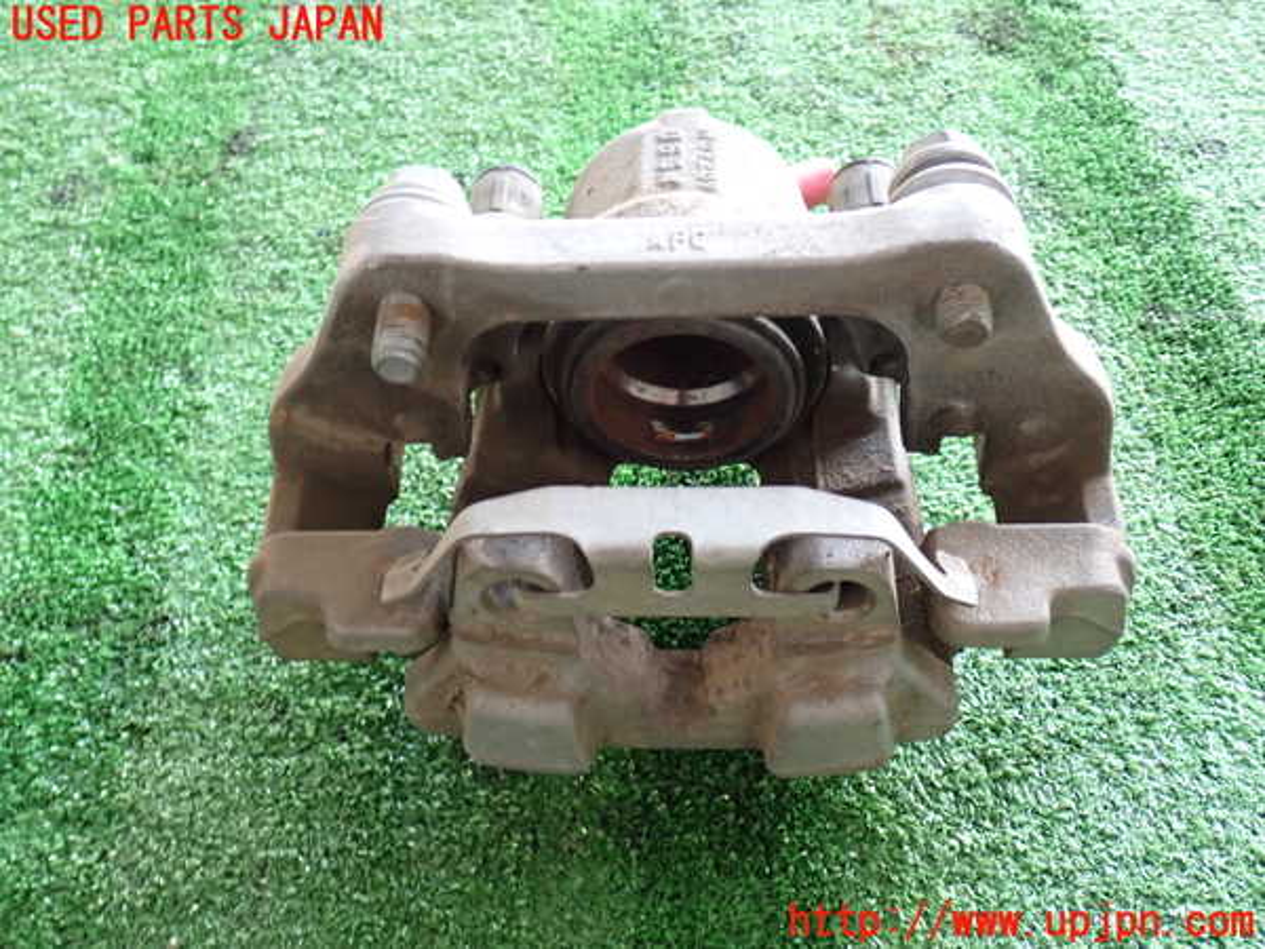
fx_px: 1389
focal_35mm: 38
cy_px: 474
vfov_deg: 37.7
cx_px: 632
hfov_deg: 49.0
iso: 500
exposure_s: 1/40
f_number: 2.7
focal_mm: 6.83
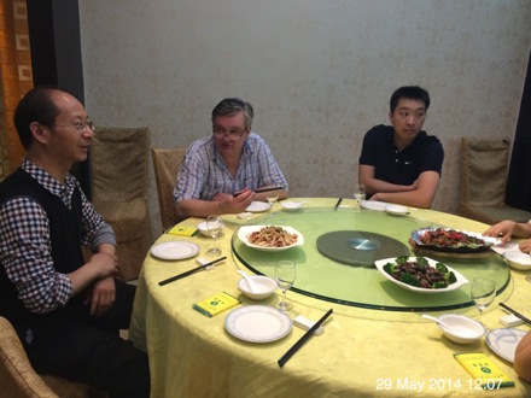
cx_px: 266
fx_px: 460
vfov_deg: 46.8
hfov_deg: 60.0
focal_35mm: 30
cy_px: 199
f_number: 2.2
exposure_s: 1/33
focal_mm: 4.12
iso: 250
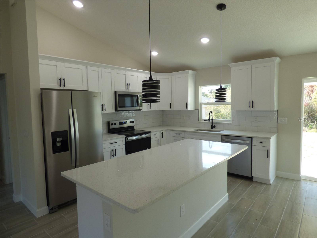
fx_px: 183
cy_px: 119
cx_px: 158
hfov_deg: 81.7
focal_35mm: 20
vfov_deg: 66.0
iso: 100
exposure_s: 1/80
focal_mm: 3.58
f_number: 2.8
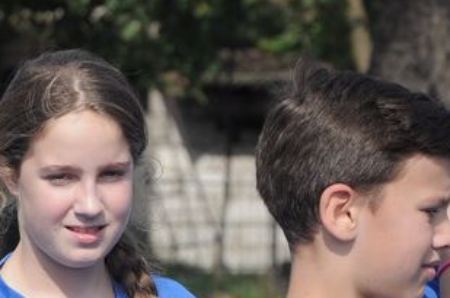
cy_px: 235
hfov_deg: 4.7
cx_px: -140
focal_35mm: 433
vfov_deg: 3.2
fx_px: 5409
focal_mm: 105
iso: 400
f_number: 7.1
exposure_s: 1/800
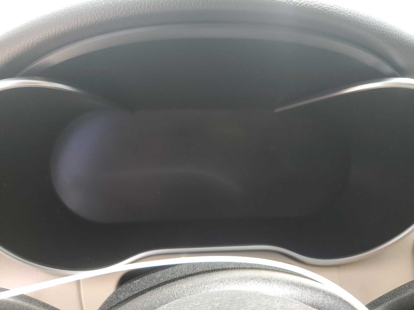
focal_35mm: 26
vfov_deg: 53.1
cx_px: 207
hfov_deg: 67.3
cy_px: 155
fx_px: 311
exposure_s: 1/208
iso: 50
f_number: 1.5
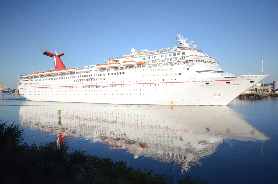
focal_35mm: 30
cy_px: 92
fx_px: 231
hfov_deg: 62.0
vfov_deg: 43.4
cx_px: 139
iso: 2000
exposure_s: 1/8000
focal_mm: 20
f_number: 5.6
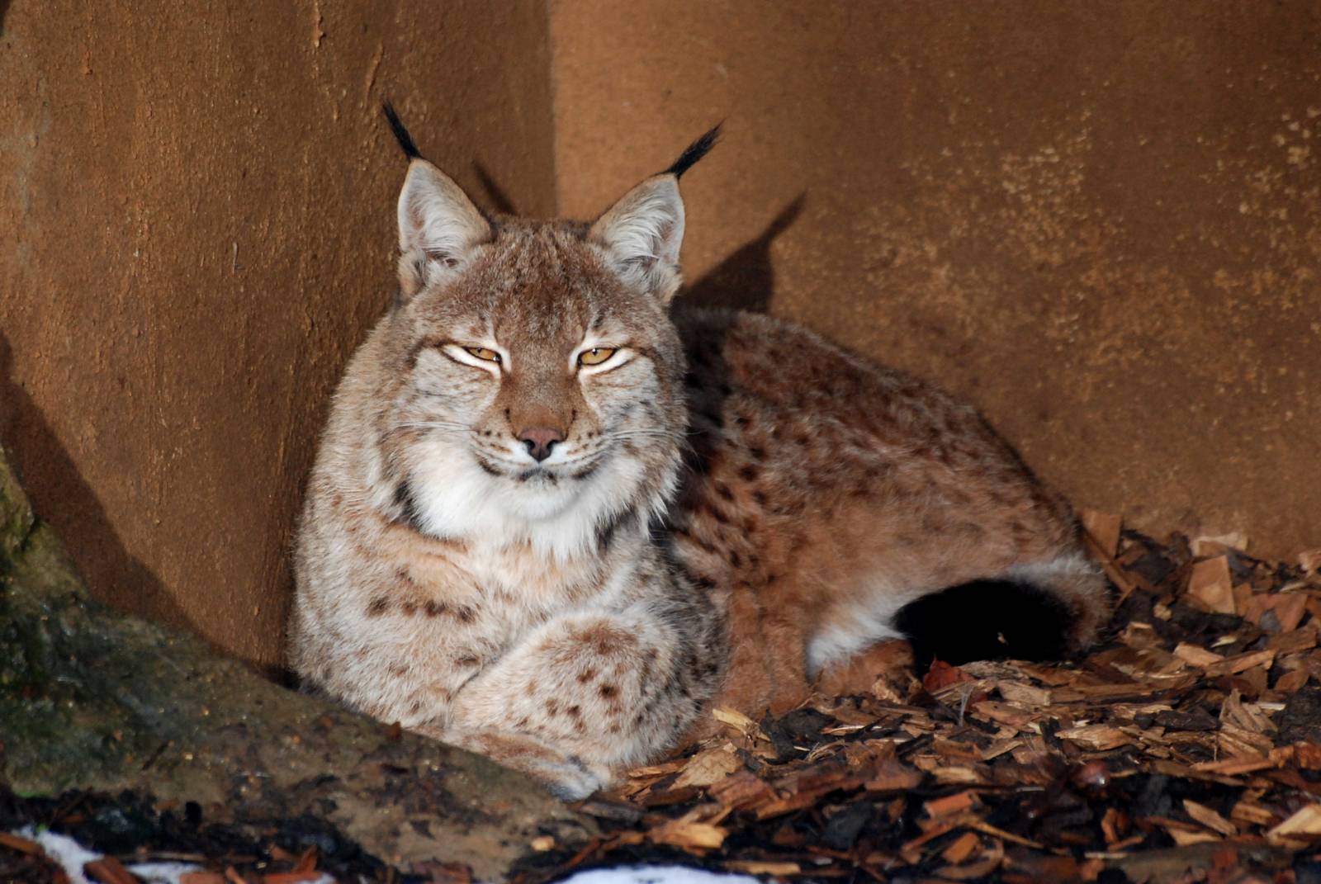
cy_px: 442
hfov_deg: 4.6
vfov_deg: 3.1
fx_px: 16532
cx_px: 660
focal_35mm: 450
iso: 1000
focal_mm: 300
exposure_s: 1/800
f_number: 5.6
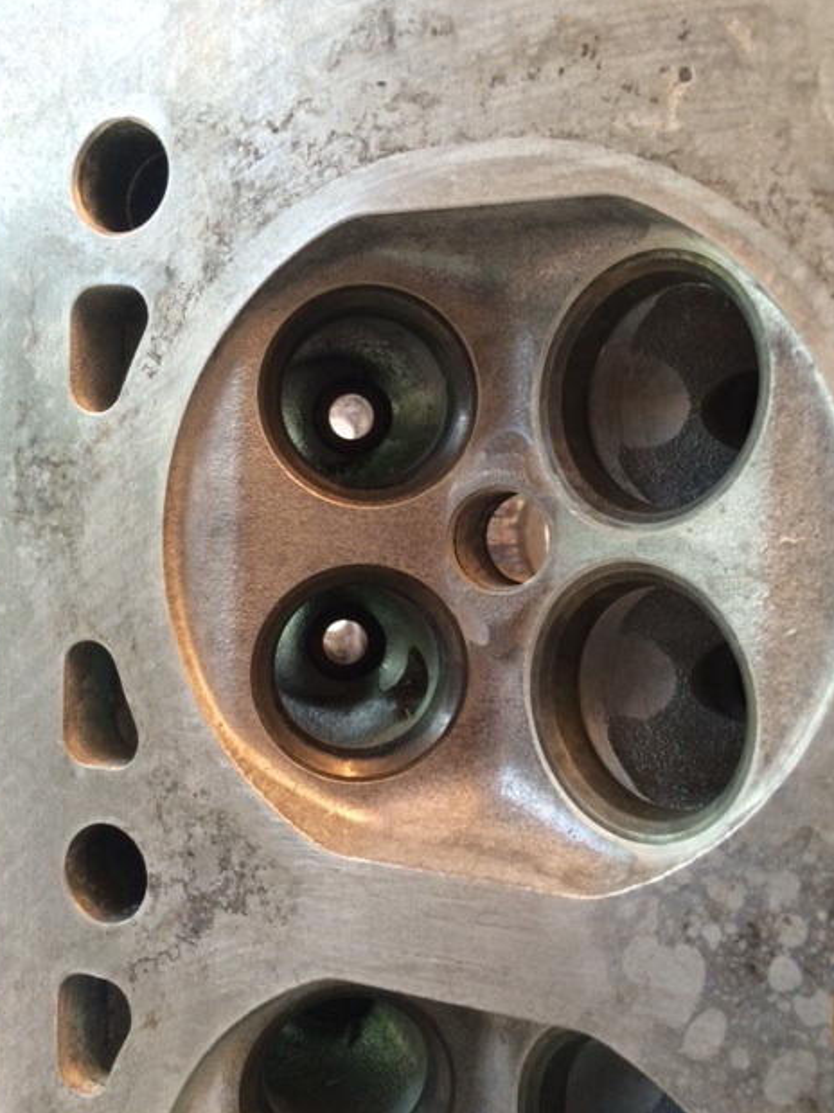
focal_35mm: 30
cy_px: 539
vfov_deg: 60.0
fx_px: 964
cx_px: 408
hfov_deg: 46.8
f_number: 2.2
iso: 100
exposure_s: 1/30
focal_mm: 4.15
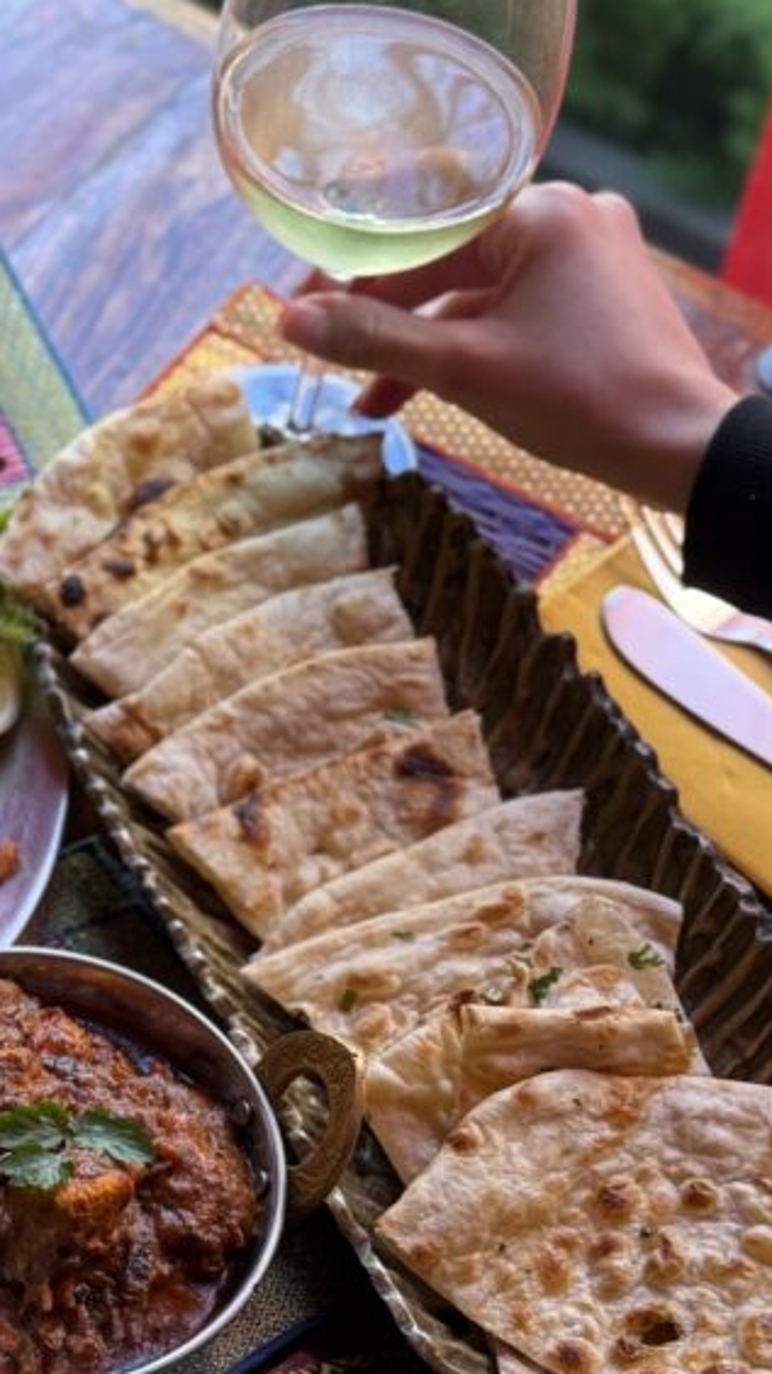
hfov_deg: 12.4
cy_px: 892
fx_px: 3459
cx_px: -180
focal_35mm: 95
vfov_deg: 22.4
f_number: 1.78
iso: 125
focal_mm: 6.76
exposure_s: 1/75
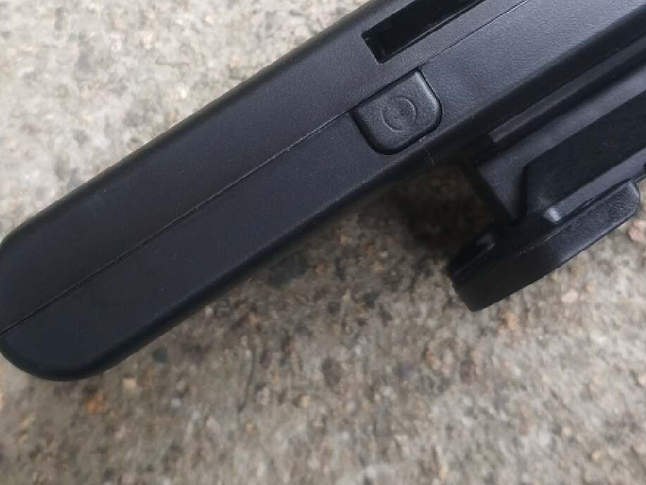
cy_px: 56
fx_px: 1251
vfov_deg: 21.5
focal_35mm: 67
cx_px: 316
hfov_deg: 29.0
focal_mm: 4.5
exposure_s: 1/50
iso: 109
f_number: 2
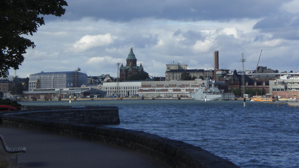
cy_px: 53
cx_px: 146
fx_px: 1054
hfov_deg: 16.1
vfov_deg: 9.1
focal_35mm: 133
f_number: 5.9
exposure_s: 1/200
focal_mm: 18.9
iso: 50
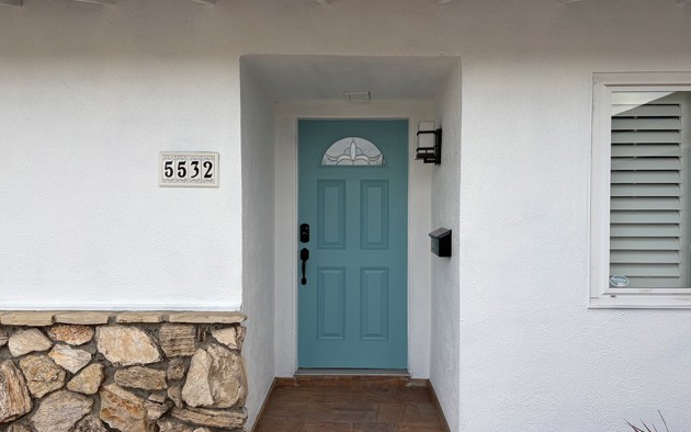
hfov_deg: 66.5
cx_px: 349
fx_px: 527
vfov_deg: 44.6
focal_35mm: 28
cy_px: 224
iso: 50
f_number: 1.6
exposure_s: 1/694
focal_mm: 5.96
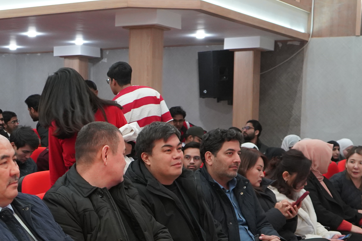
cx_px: 66
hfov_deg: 26.8
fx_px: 744
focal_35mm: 74
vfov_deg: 18.1
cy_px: 216
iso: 2500
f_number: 4
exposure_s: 1/160
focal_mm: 28
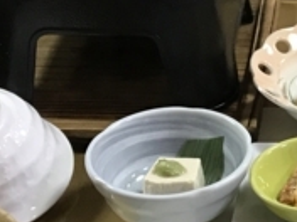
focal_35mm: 127
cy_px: 101
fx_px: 1090
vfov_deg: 11.7
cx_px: 432
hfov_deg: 14.6
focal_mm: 3.99
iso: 64
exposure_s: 1/17
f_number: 1.8
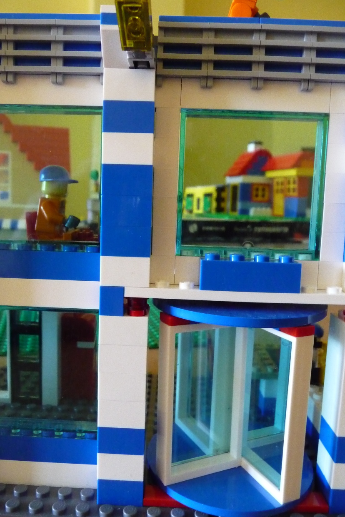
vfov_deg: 61.9
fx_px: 431
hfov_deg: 43.6
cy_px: 255
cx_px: 155
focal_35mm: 30
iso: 800
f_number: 3.3
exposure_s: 1/25
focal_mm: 4.7
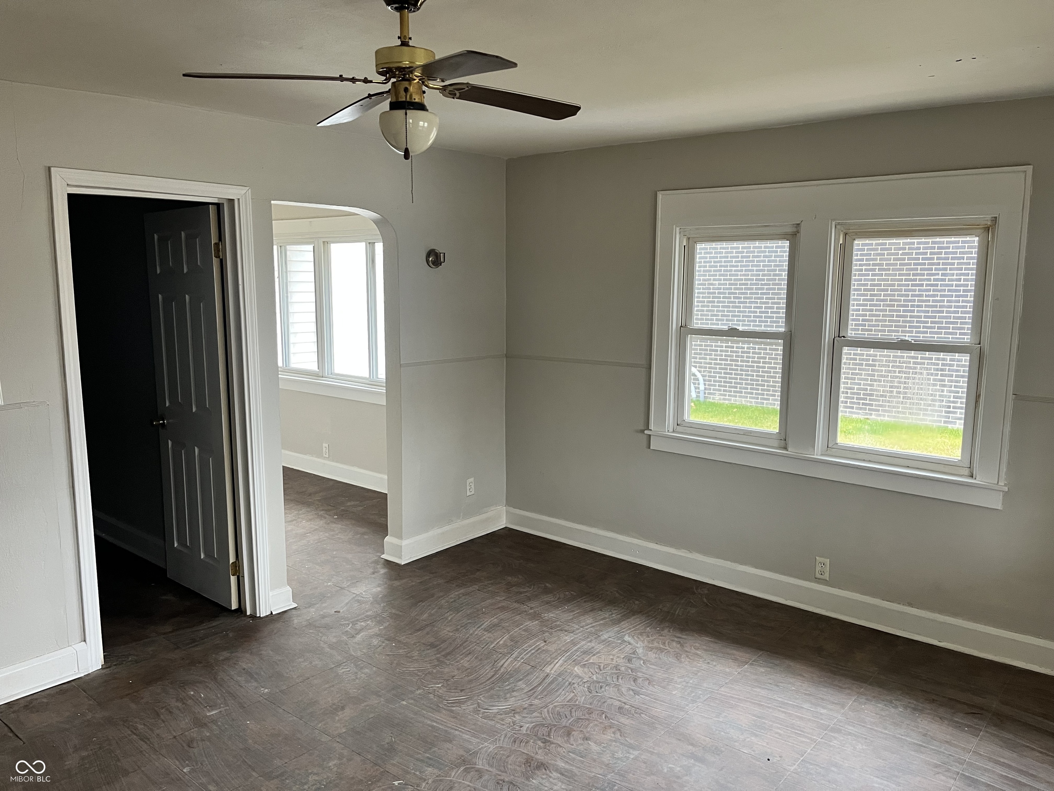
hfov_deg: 67.3
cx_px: 527
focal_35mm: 26
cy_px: 396
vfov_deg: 53.1
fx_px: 792
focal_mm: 5.1
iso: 200
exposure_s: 1/60
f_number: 1.6
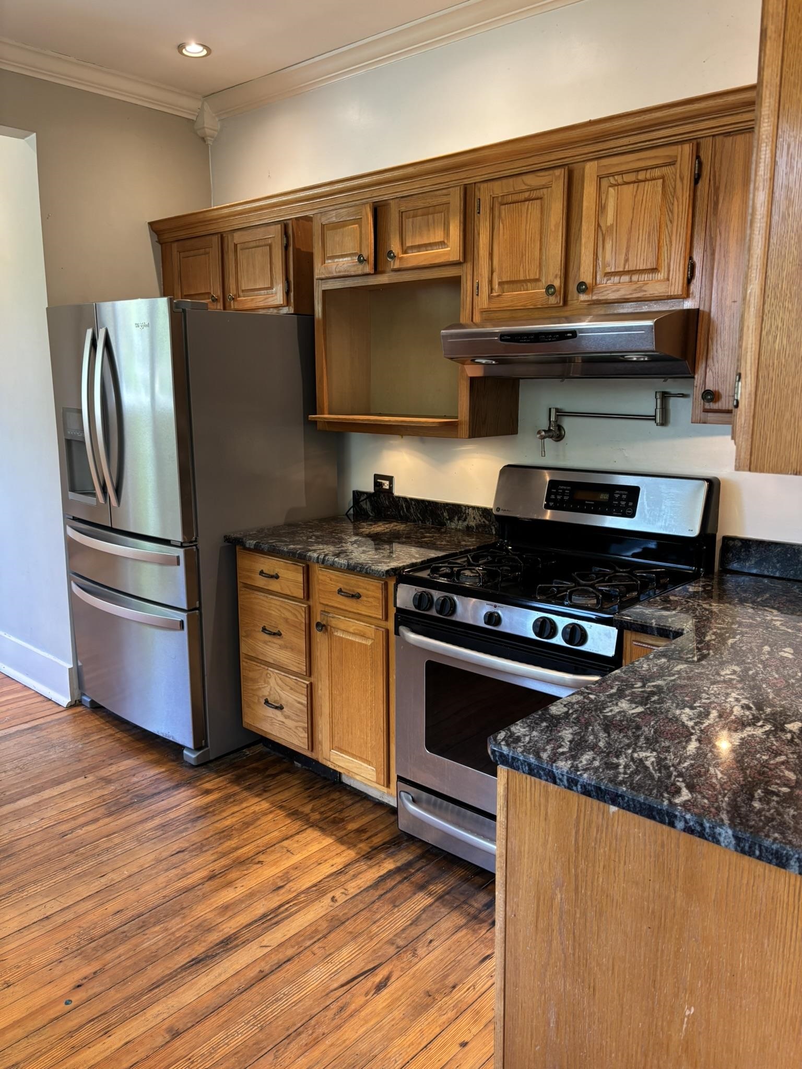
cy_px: 534
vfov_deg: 67.3
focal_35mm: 26
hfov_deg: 53.1
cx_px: 401
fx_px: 803
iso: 160
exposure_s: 1/60
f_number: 1.6
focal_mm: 5.96
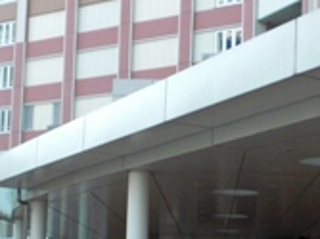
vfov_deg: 15.9
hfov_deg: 21.5
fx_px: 841
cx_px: 142
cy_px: 237
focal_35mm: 91
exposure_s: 1/400
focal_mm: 6.3
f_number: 3.1
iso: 400
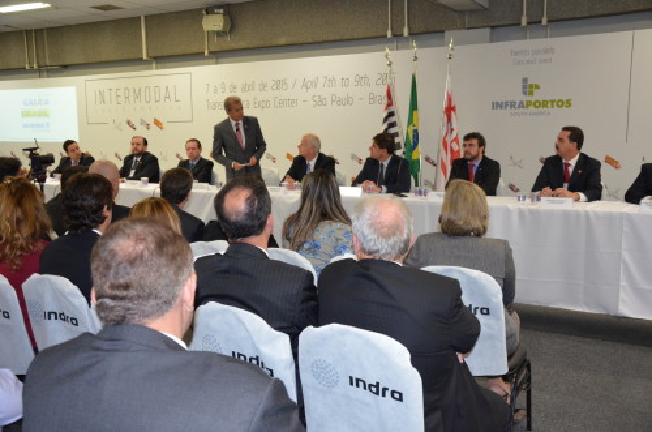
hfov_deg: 53.2
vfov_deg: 36.7
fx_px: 651
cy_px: 216
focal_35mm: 36
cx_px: 326
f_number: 3.8
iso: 1600
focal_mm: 24
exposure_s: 1/60
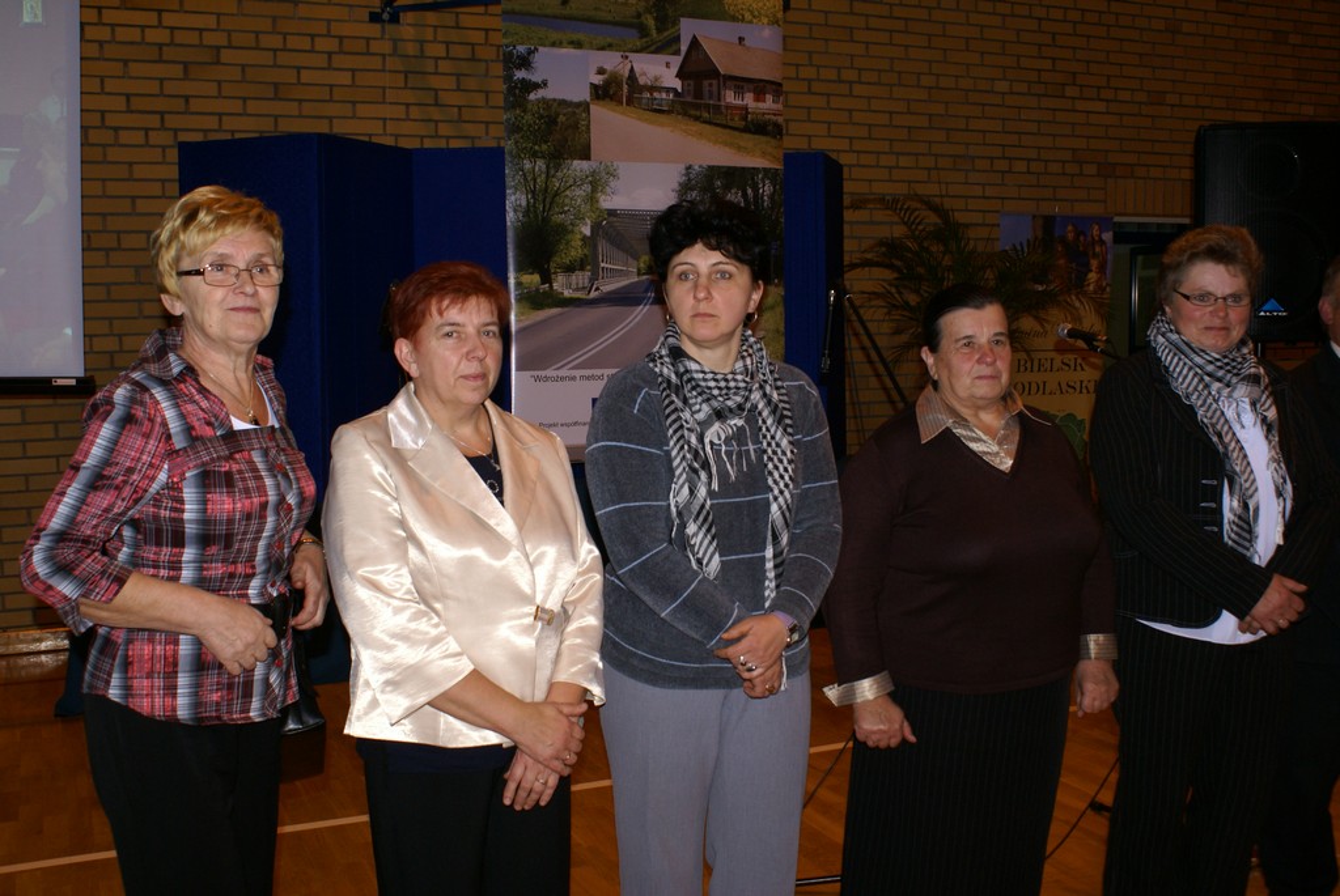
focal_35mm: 39
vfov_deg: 34.3
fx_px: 1453
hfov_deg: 49.5
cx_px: 670
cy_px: 448
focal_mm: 26
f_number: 5.6
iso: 400
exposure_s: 1/60
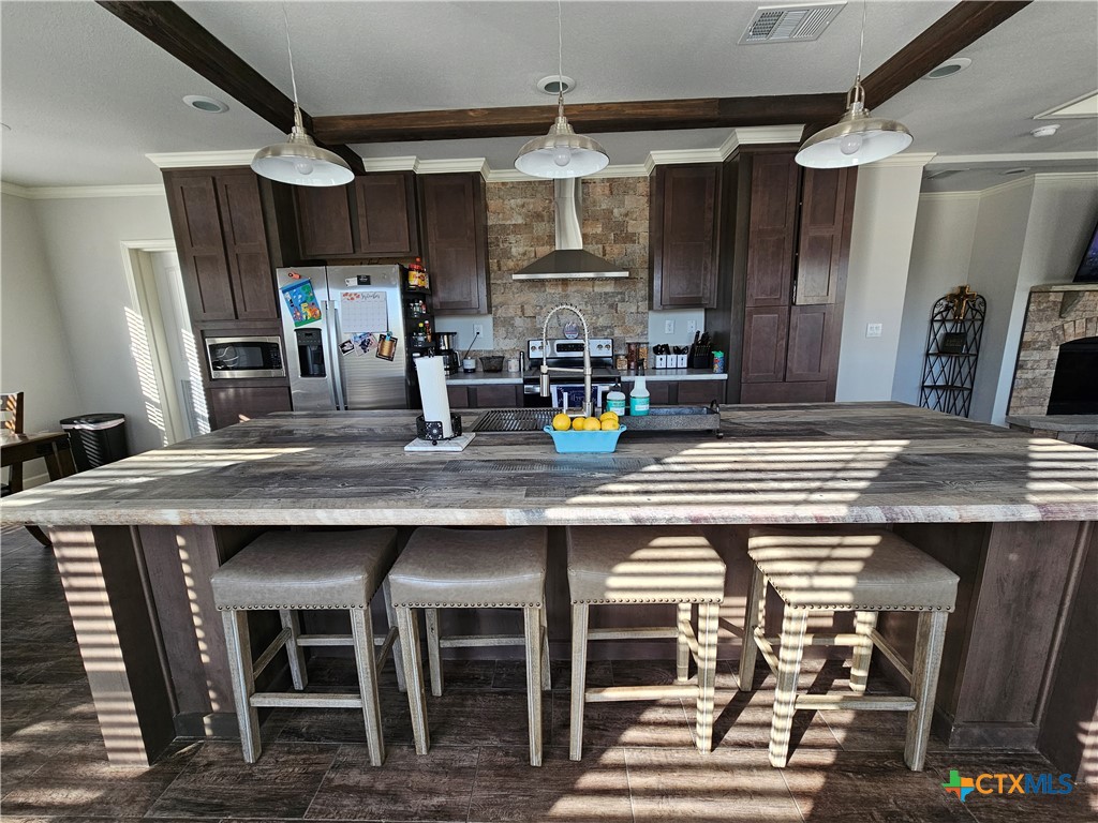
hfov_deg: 106.2
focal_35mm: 13
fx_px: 412
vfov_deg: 89.9
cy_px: 412
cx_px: 549
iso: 80
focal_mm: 2.2
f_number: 2.2
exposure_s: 1/212
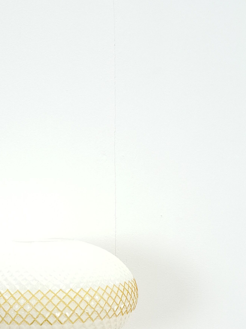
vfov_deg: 29.8
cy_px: 275
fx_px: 597
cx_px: 53
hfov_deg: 23.0
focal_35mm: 63
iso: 250
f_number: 1.8
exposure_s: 1/50
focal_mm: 5.23
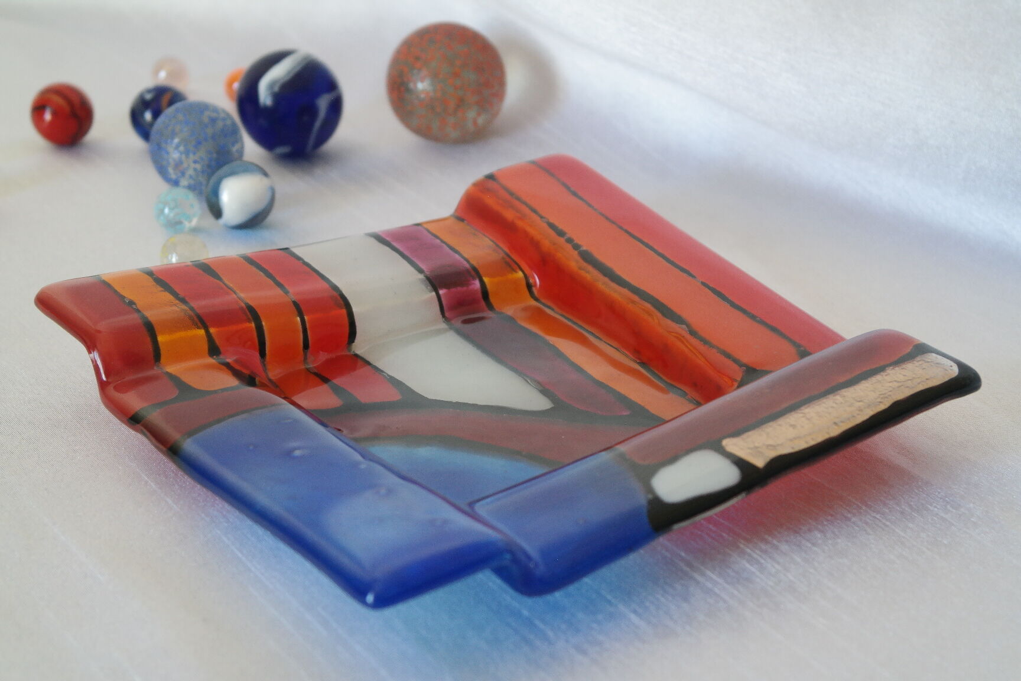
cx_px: 510
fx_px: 2184
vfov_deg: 17.7
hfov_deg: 26.3
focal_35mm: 77
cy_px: 340
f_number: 5.6
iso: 800
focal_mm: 50
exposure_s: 1/30
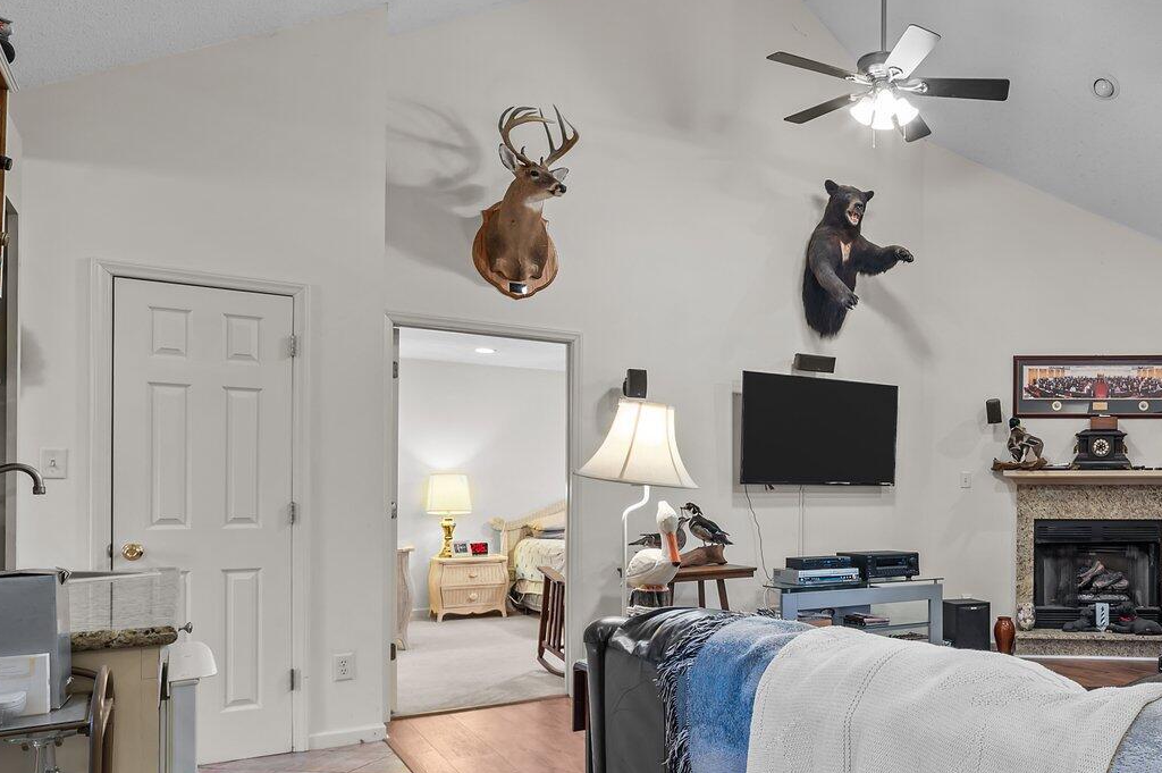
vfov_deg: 45.9
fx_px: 903
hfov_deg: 60.3
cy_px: 486
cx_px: 928
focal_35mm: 28
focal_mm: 14
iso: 250
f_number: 8
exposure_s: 1.6
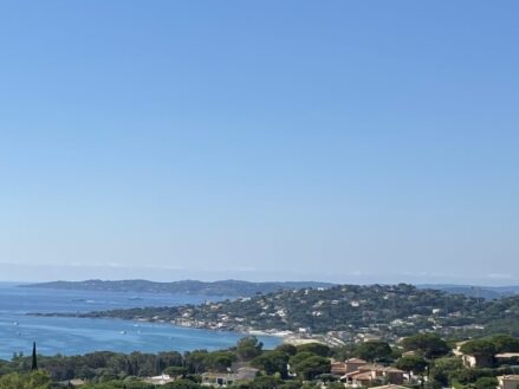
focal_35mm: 80
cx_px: 41
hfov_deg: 23.7
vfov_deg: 18.4
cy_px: 198
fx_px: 1199
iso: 32
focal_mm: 4.25
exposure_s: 1/4808
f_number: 1.8
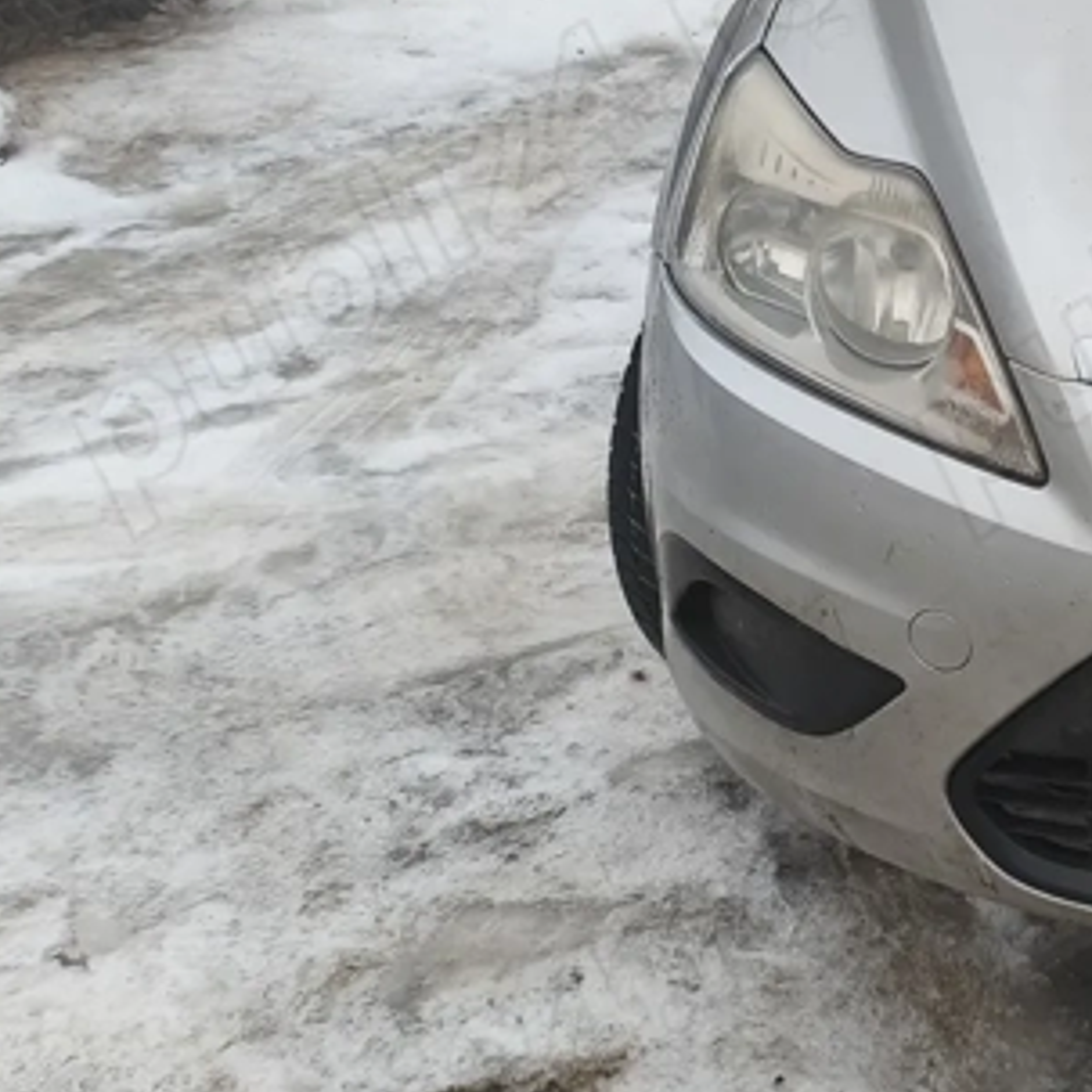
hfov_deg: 21.0
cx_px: 1719
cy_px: 267
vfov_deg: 25.4
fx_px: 2391
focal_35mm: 67
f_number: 1.65
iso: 64
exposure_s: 1/99.9
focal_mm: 6.14
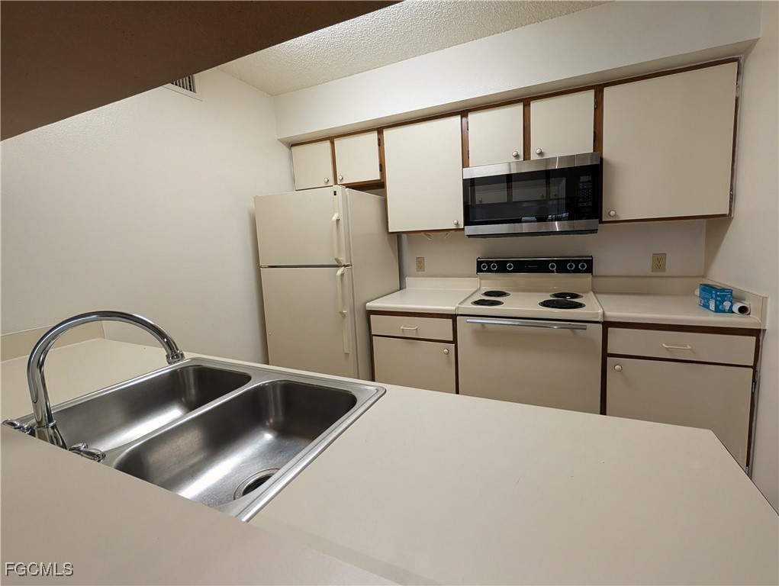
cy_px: 293
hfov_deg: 110.5
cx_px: 390
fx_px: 270
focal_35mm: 12
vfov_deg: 94.6
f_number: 1.7
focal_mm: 2.02
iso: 60
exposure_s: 1/120
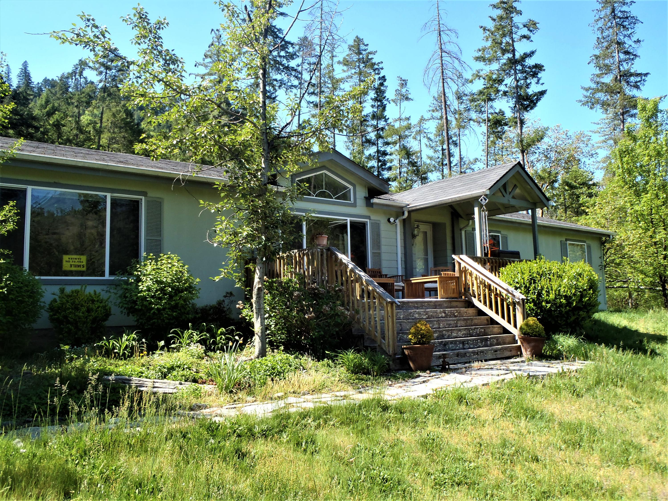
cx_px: 334
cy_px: 250
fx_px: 540
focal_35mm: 28
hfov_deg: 63.4
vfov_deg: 49.7
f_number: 3.9
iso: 80
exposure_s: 1/200
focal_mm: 5
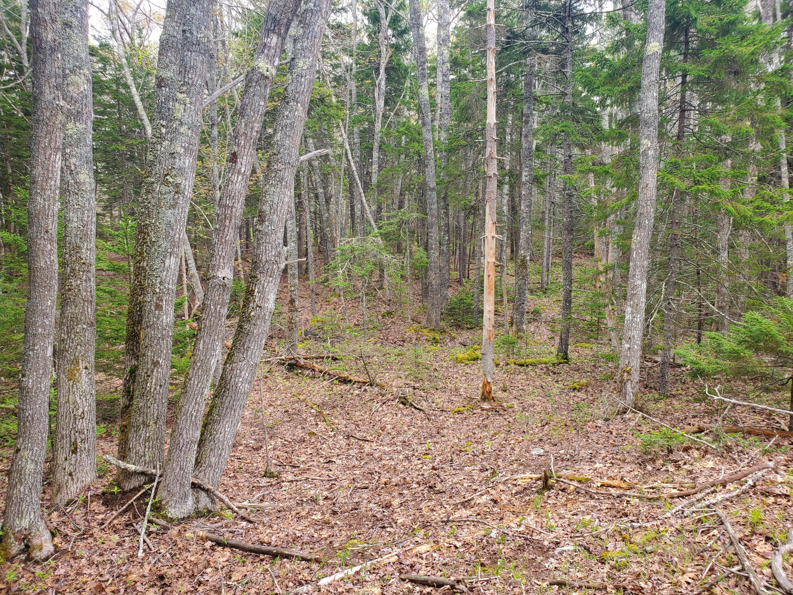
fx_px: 596
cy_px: 298
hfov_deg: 67.3
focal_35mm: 26
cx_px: 396
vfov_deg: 53.1
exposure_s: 1/180
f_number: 2.4
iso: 50
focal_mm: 4.3
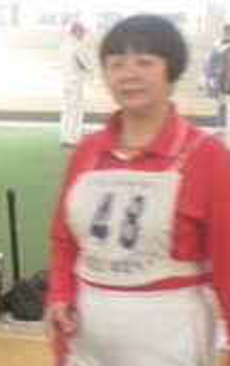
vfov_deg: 15.6
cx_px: -170
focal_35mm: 133
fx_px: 1329
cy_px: 289
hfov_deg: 9.5
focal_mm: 6.3
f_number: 3.1
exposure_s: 1/25
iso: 125
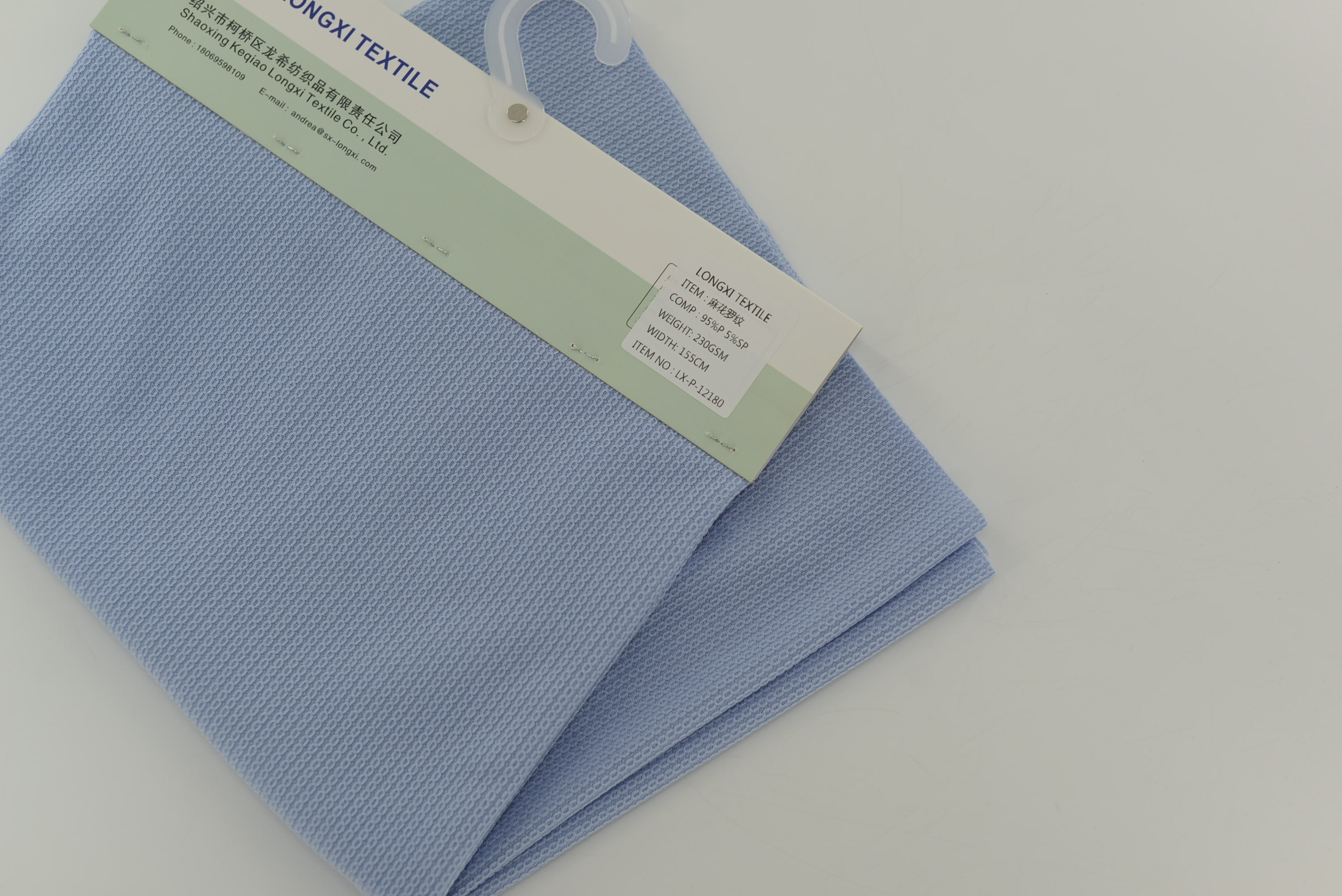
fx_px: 1865
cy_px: 448
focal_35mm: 50
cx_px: 671
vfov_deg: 27.0
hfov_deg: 39.6
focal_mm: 50
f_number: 3.5
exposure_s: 1/320
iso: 100
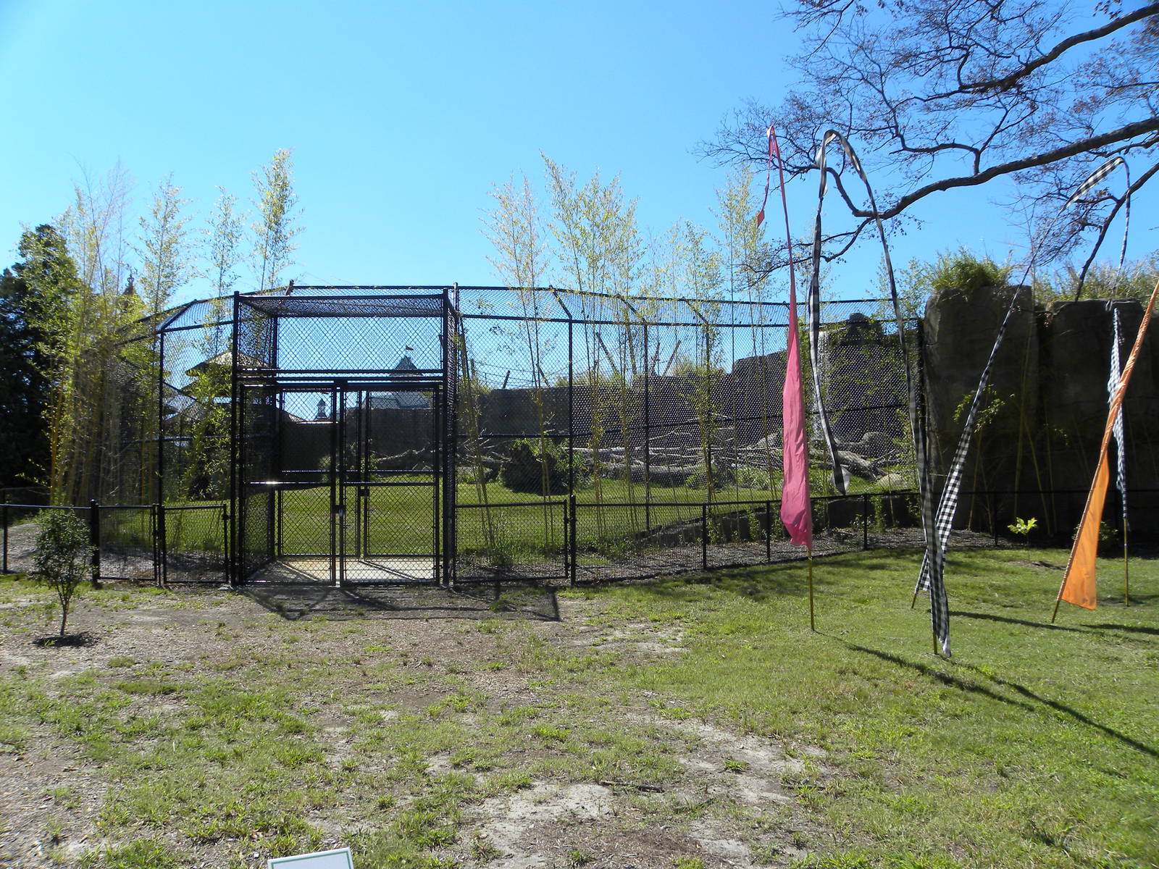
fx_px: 871
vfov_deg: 53.1
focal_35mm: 26
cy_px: 434
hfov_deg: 67.3
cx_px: 580
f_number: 5.6
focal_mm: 4.6
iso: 64
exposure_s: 1/250
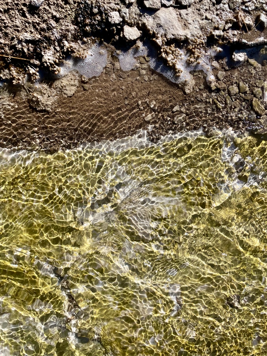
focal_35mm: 26
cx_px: 134
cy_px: 178
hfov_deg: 53.1
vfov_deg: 67.3
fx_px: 267
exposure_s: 1/2564
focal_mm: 4.2
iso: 32
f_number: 1.6
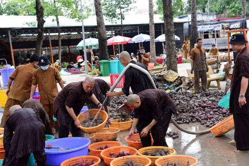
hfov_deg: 36.2
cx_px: 124
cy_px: 83
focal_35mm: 55
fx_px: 381
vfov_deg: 24.6
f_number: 6.3
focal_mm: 55
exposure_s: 1/160
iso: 500
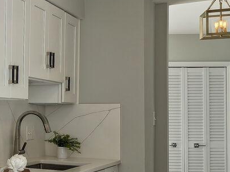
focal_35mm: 68
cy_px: 129
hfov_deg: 22.0
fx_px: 452
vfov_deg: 21.4
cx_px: -143
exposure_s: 1/80
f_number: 8
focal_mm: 16.5
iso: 200
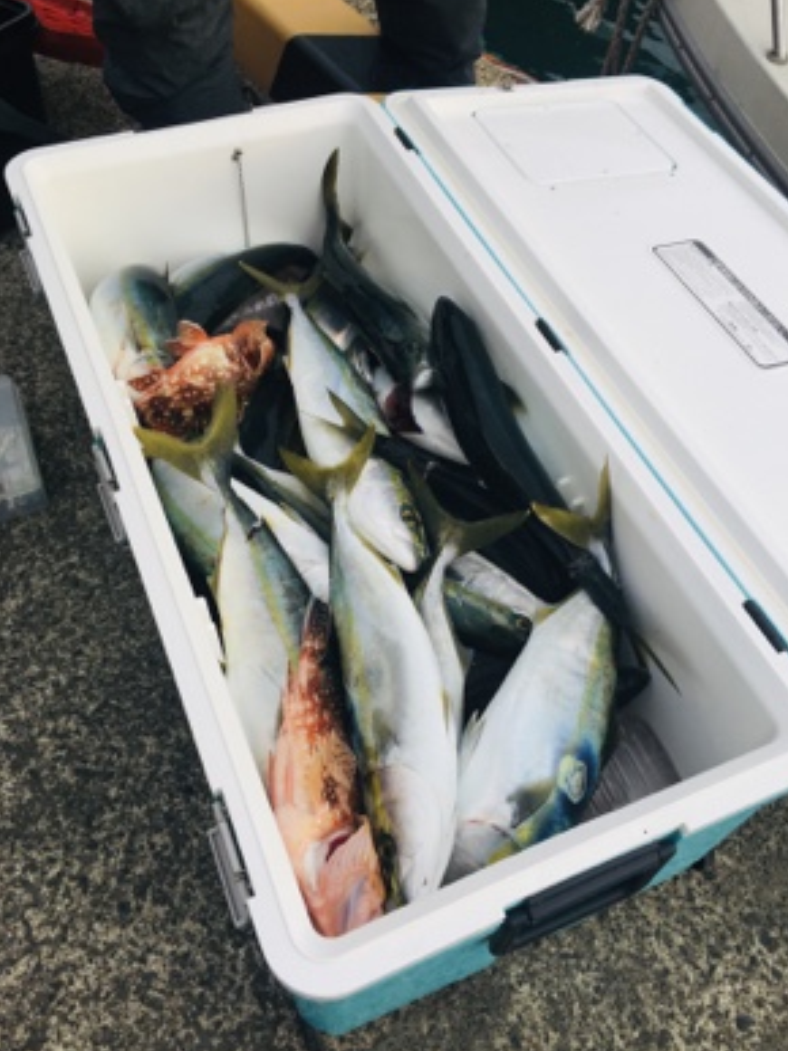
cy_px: 516
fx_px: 911
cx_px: 397
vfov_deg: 60.0
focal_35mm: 30
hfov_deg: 46.8
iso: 25
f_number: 2.2
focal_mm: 4.15
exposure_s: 1/460
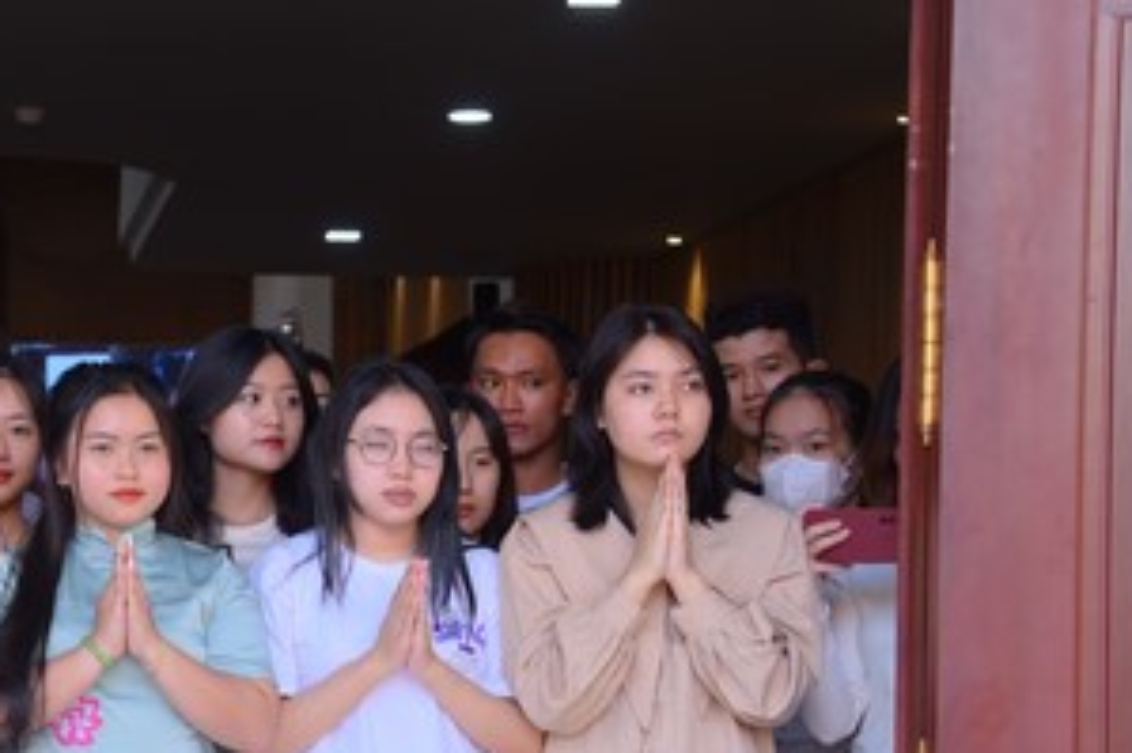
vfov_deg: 13.6
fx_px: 3143
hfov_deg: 19.8
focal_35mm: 100
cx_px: 4
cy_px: 577
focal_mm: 46
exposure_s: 1/100
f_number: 5
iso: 200
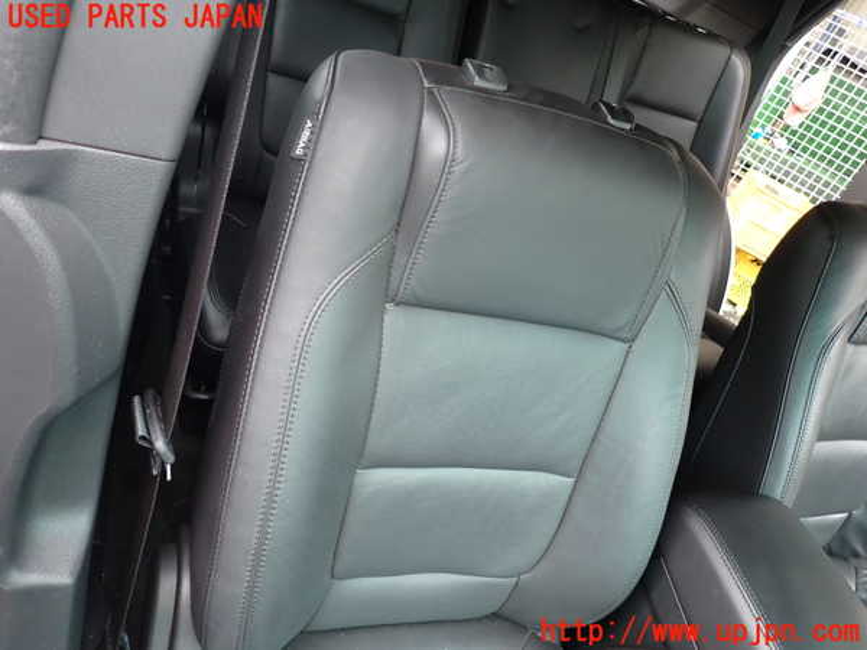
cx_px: 434
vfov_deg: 54.9
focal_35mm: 25
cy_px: 325
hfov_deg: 69.4
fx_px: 626
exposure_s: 1/40
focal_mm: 4.5
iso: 200
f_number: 2
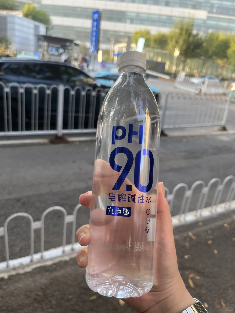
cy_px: 156
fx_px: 235
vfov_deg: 67.3
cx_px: 118
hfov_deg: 53.1
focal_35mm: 26
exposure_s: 1/122
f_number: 1.6
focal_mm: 5.1
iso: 40
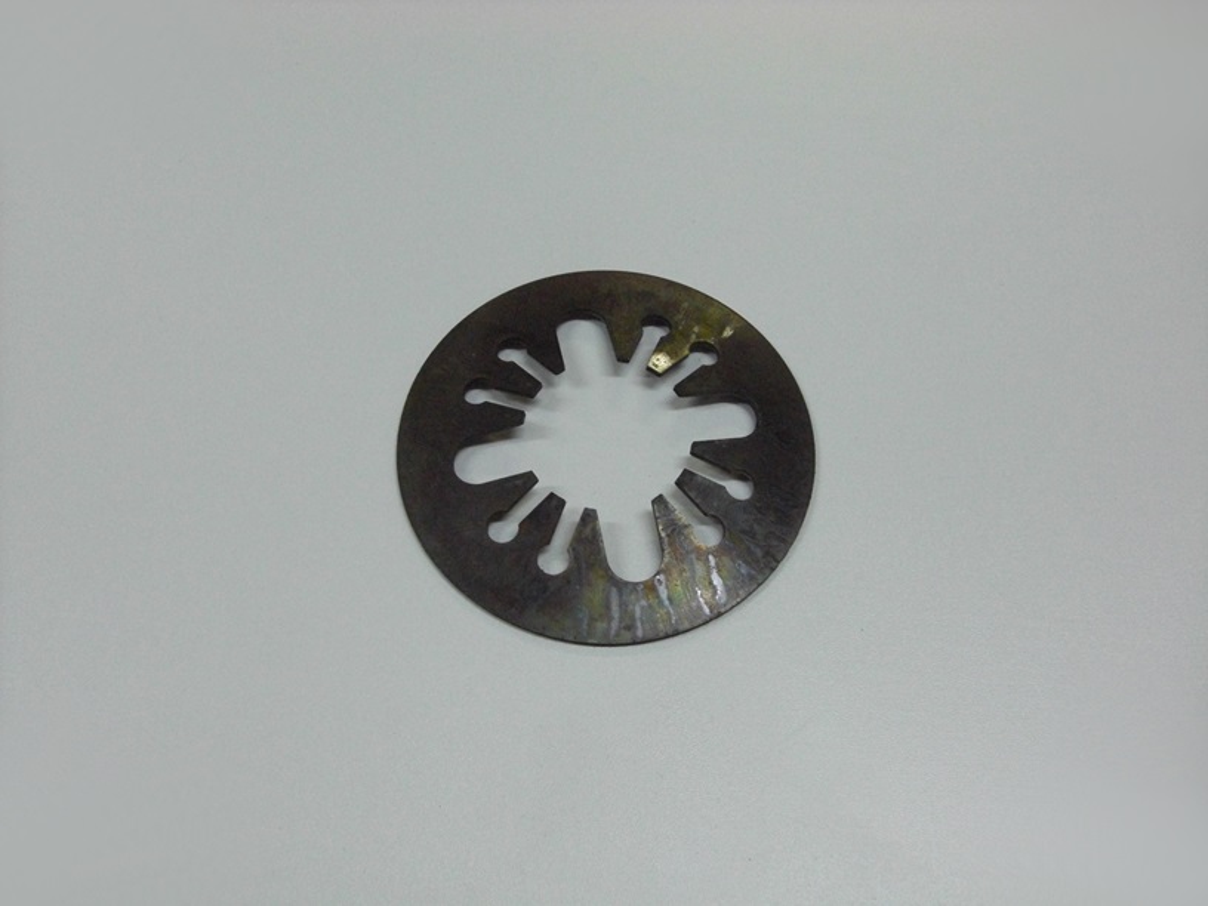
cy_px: 453
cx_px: 604
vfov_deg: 37.7
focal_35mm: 38
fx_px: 1326
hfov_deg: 49.0
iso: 400
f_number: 2.7
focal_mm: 6.2
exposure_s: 1/100
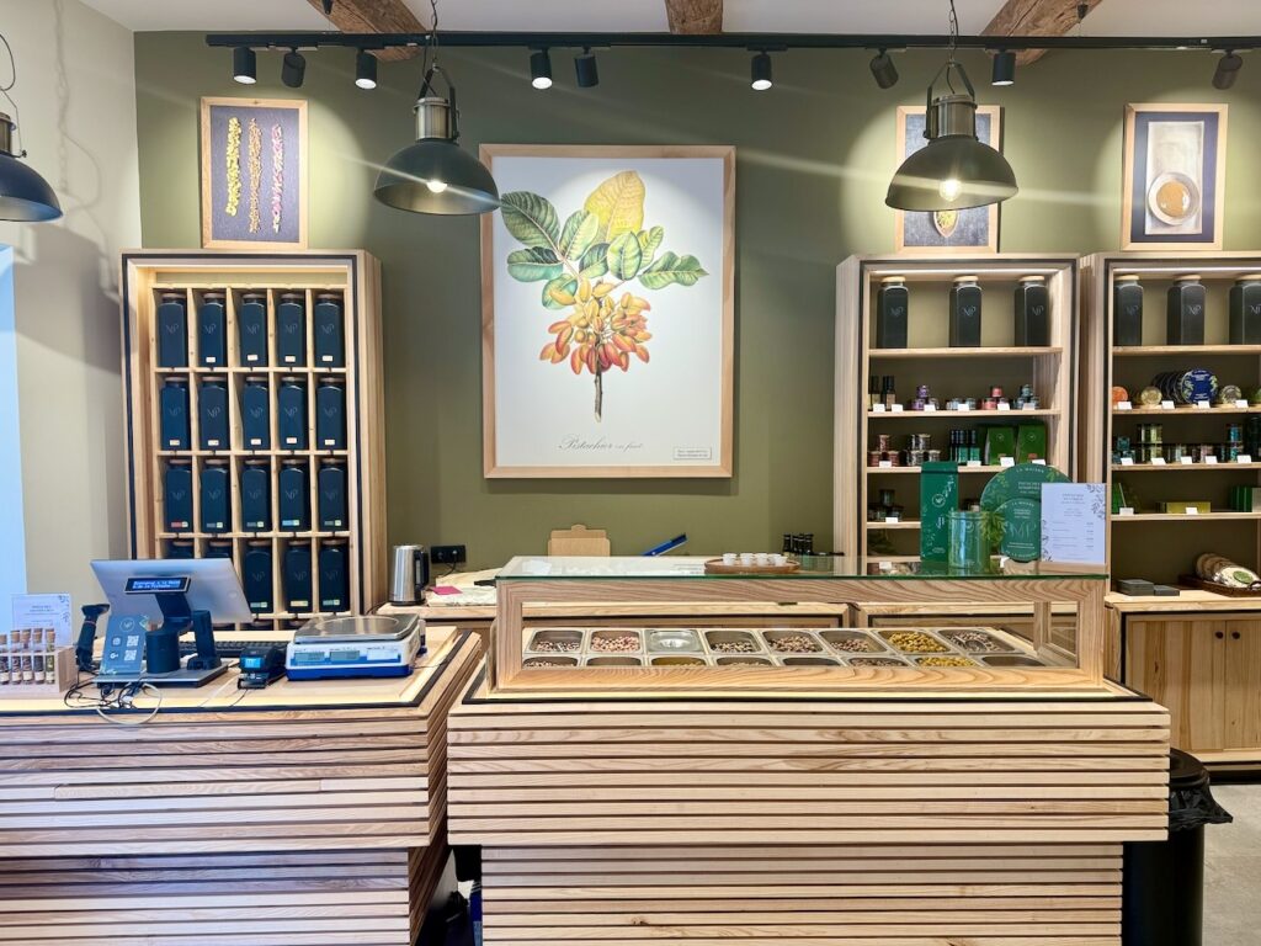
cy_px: 473
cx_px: 630
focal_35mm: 24
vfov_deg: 56.8
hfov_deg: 71.6
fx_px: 874
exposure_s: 1/100
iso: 80
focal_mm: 6.76
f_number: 1.78
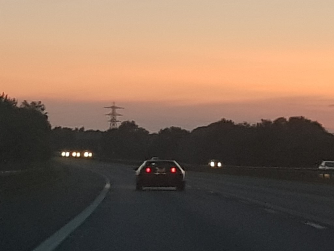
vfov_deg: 53.1
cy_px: 126
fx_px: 251
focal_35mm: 26
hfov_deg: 67.3
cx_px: 167
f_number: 1.7
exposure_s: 1/50
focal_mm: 4.2
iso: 200
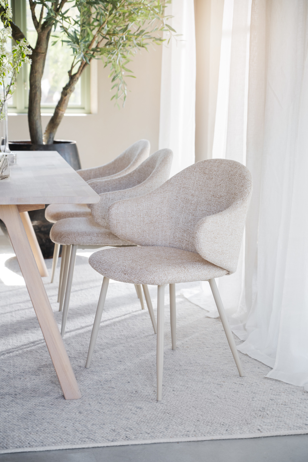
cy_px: 231
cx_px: 154
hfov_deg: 22.3
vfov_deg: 32.9
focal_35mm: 61
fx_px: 783
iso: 320
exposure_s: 1/125
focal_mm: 61
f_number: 4
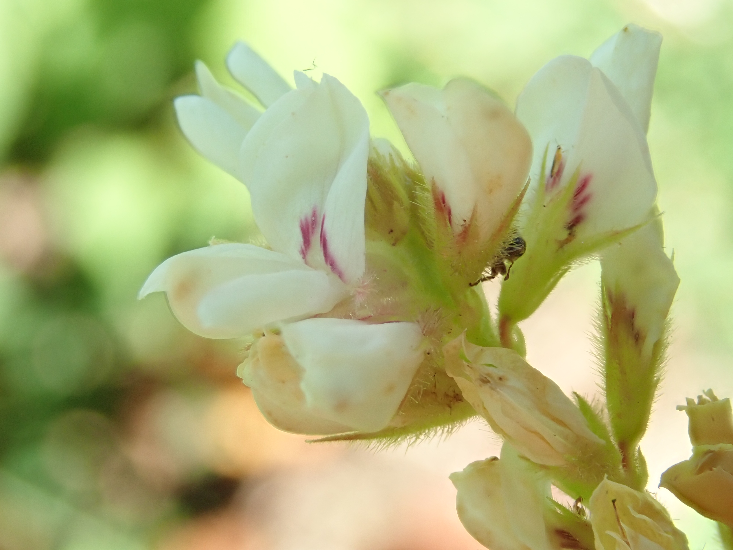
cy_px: 275
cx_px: 366
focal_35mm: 65
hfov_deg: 29.8
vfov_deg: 22.6
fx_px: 1376
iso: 200
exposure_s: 1/125
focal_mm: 11.78
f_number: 5
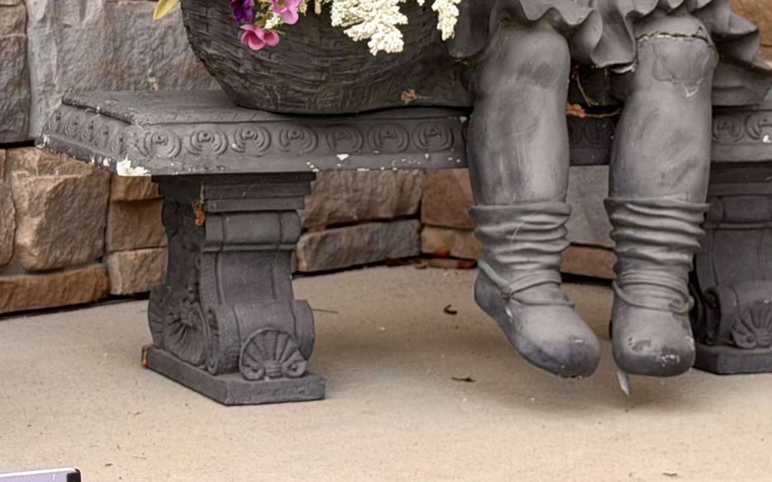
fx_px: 2841
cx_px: 66
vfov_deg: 9.7
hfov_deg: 15.3
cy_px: 144
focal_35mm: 135
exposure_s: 1/1353
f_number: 1.78
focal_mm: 6.76
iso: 64
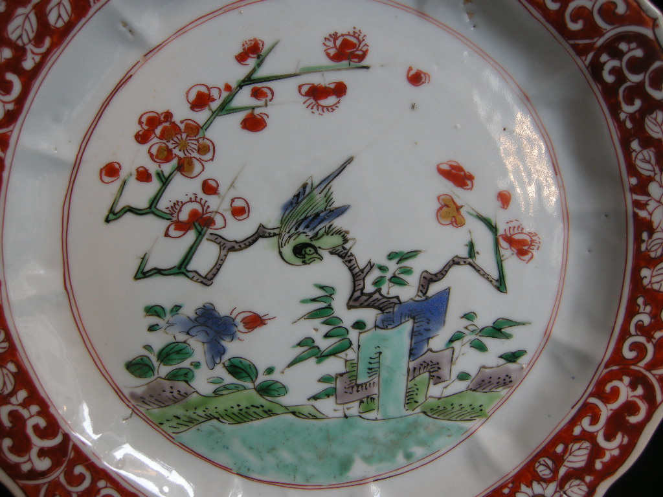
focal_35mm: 35
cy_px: 248
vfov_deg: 40.7
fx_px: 670
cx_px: 332
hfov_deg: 52.6
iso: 95
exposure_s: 1/59.8
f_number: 2.7
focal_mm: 7.5
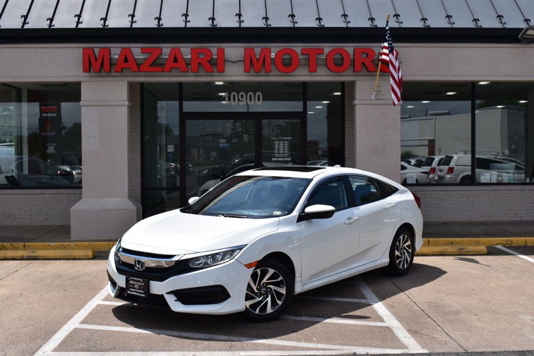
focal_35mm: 44
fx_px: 645
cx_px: 267
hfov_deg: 45.0
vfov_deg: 30.8
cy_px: 178
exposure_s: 1/500
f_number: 11
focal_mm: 29
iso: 220
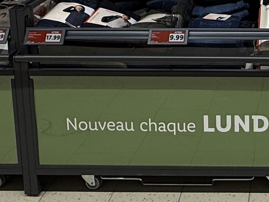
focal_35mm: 66
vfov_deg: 20.0
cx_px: 294
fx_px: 513
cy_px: -78
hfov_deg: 27.0
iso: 100
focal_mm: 2.22
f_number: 2.2
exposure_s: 1/99
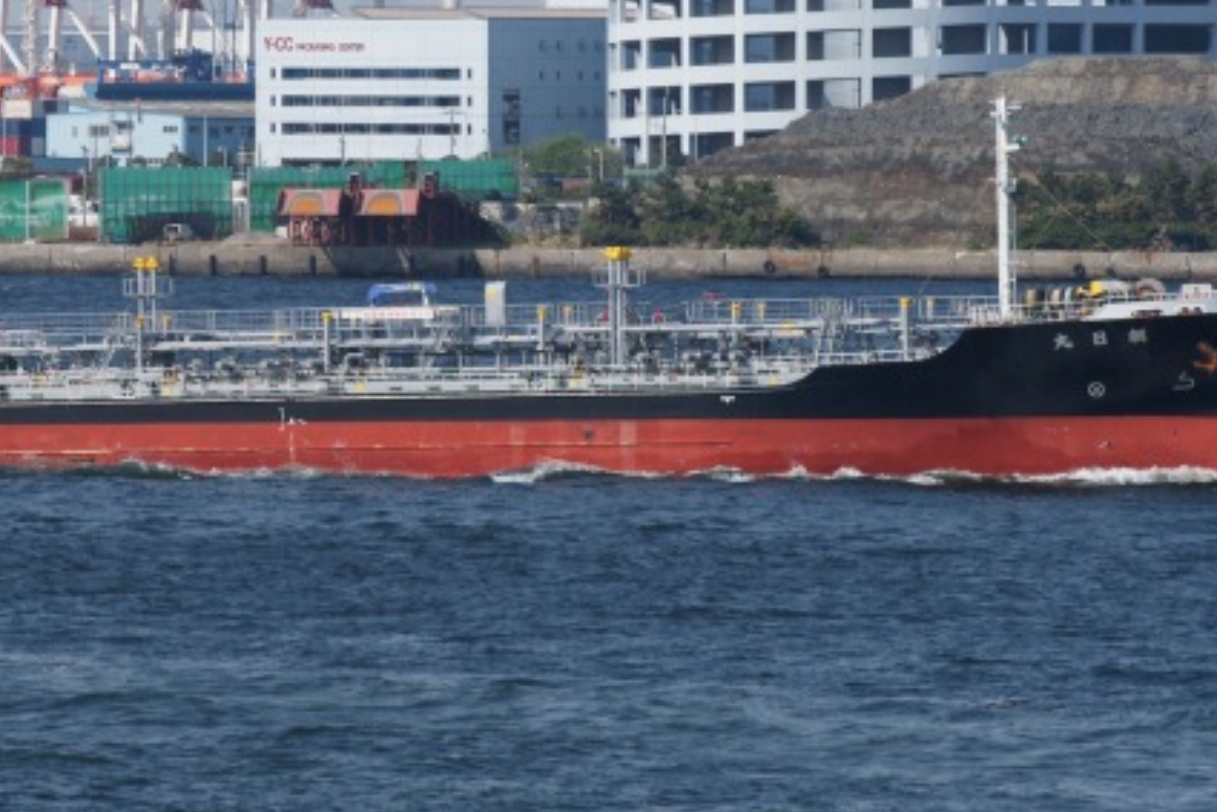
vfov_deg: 3.5
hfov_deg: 5.2
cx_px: 448
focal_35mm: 396
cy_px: 225
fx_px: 13391
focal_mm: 210
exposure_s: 1/320
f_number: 13
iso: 200
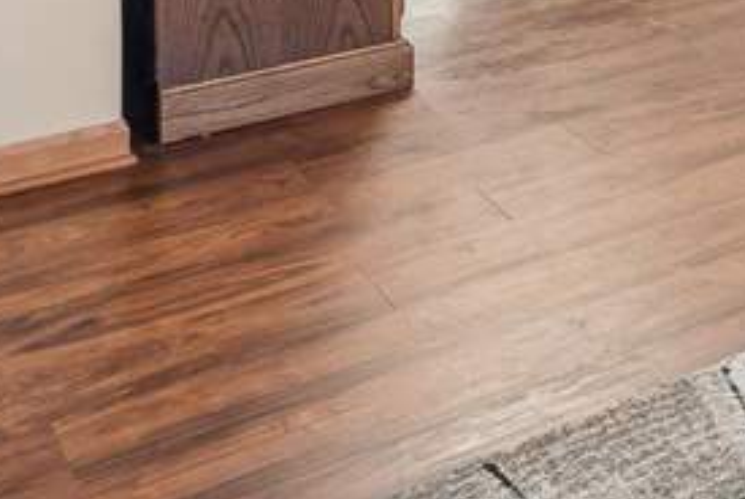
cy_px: -511
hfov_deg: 20.3
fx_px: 1637
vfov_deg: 14.3
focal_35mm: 79
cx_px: 1238
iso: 400
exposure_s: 1/4
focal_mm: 17
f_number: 9
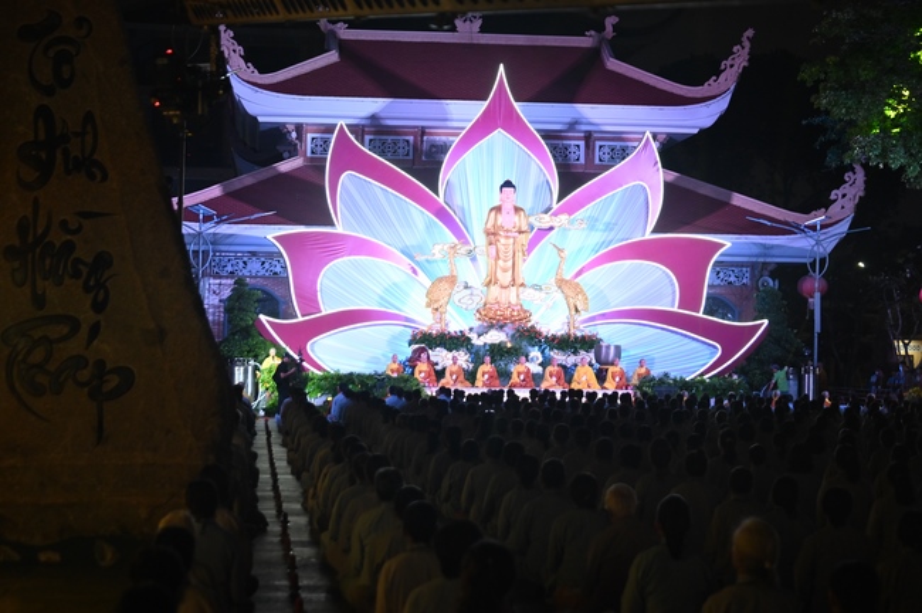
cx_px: 461
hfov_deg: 28.9
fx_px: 1791
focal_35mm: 70
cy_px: 306
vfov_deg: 19.4
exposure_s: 1/60
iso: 3200
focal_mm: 70
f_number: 4.5
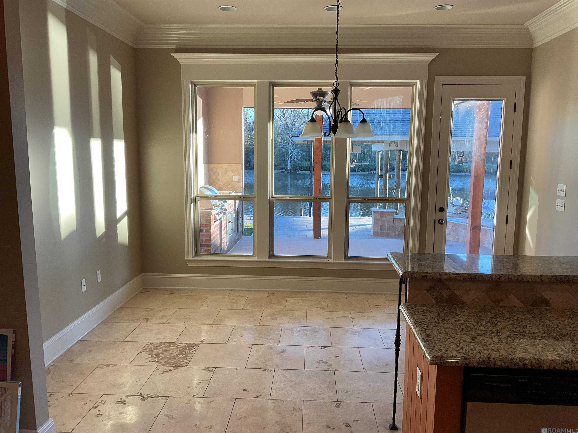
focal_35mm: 29
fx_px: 484
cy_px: 216
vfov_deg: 48.2
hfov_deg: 61.7
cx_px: 289
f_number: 1.8
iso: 40
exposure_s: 1/120
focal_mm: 3
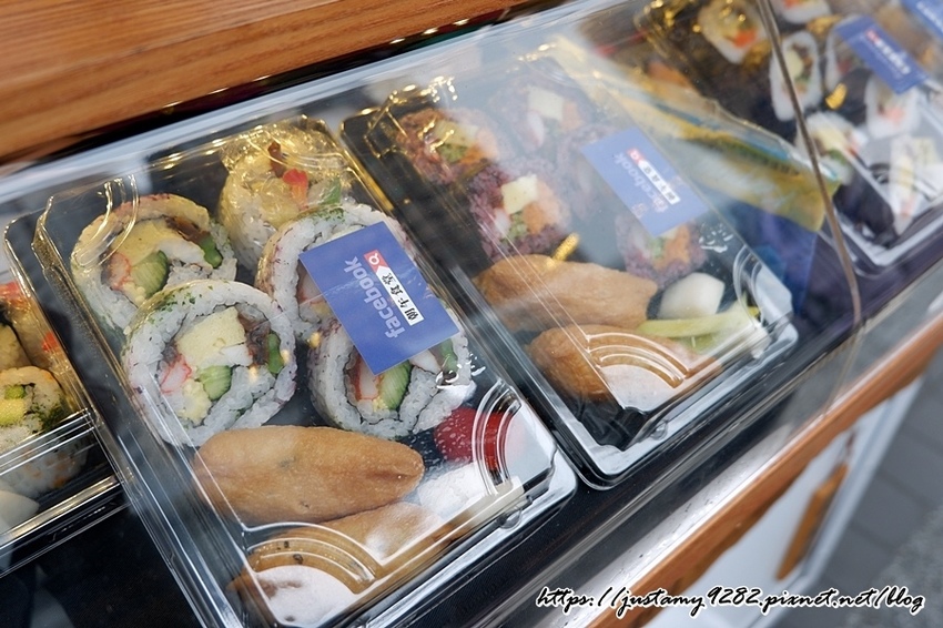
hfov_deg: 63.7
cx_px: 472
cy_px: 314
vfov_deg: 44.9
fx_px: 759
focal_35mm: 29
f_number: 3.8
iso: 200
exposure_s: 1/100
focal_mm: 19.2
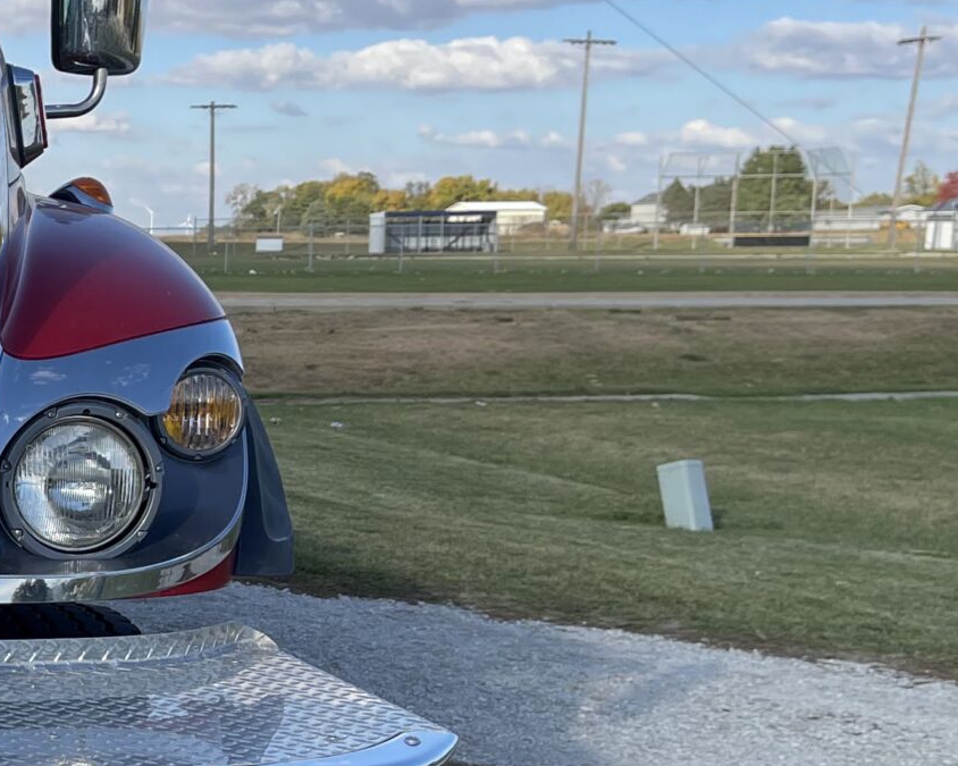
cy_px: 516
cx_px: -485
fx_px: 2183
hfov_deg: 20.9
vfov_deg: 19.8
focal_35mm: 77
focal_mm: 5.1
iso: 32
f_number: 1.6
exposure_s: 1/2165
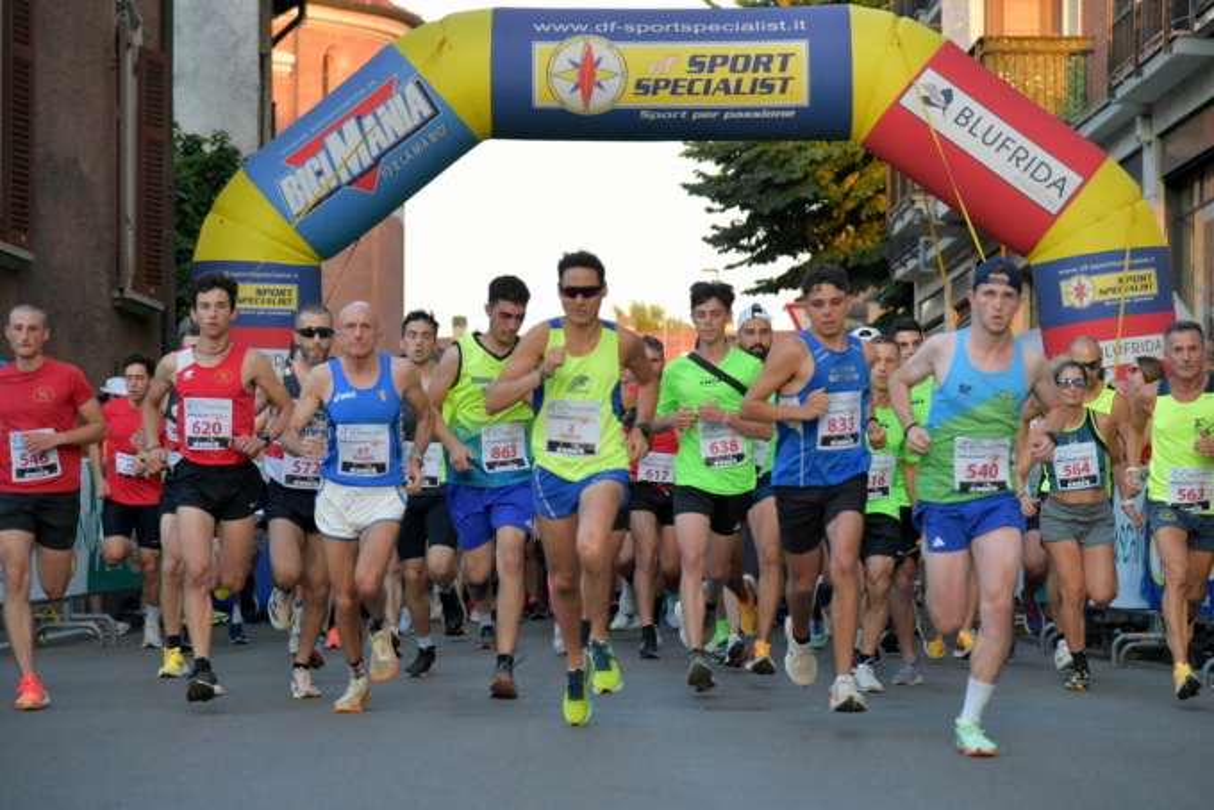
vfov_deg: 11.4
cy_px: 405
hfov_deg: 17.1
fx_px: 4048
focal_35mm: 120
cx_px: 607
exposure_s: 1/750
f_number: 4.8
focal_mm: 120
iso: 3200
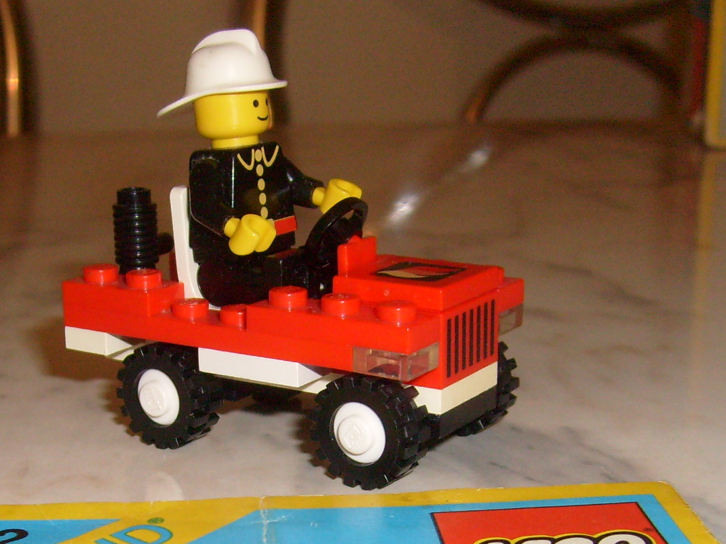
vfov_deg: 21.4
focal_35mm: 67
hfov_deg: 28.9
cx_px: 284
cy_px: 503
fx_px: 1405
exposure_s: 1/45
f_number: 2.8
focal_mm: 5.8
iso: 100
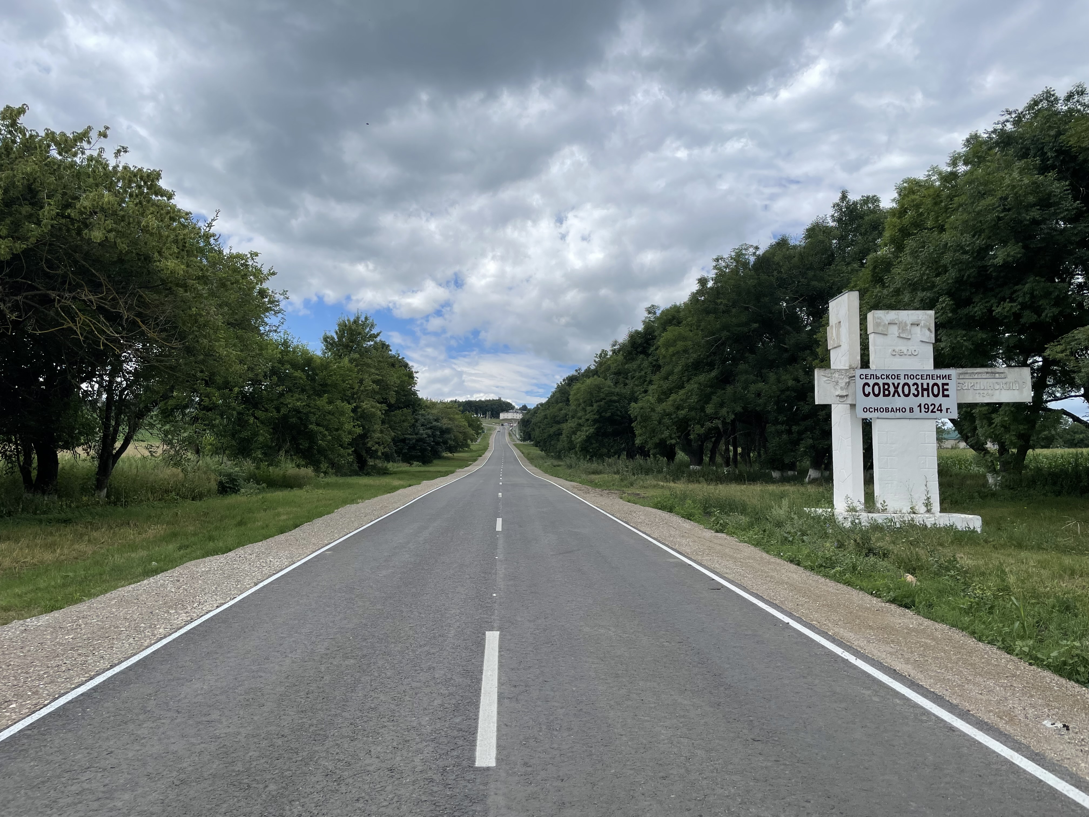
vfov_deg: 53.1
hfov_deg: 67.3
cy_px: 408
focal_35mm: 26
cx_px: 544
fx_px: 818
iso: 32
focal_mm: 4.2
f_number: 1.6
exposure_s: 1/5051
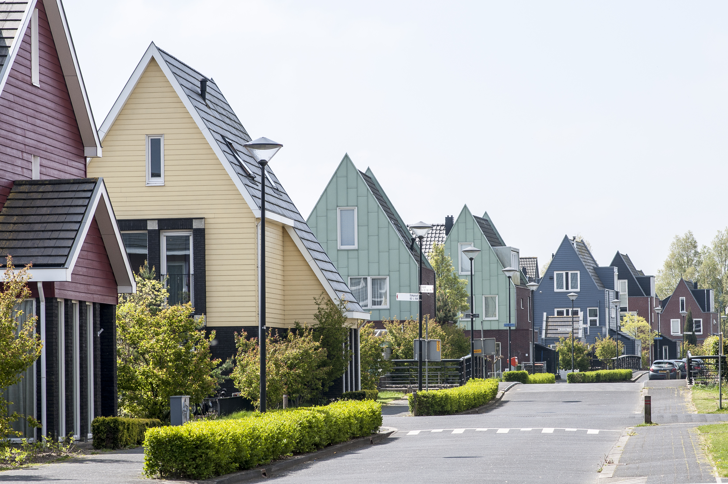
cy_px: 242
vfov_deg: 10.7
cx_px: 364
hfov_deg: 16.1
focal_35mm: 128
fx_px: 2575
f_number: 6.3
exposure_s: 1/640
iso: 200
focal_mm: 85
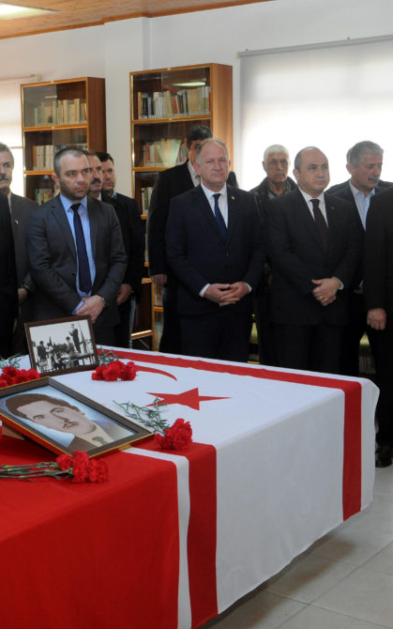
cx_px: 112
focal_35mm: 56
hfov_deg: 23.0
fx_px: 959
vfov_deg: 36.3
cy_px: 312
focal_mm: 24
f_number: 4.5
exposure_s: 1/60
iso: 800
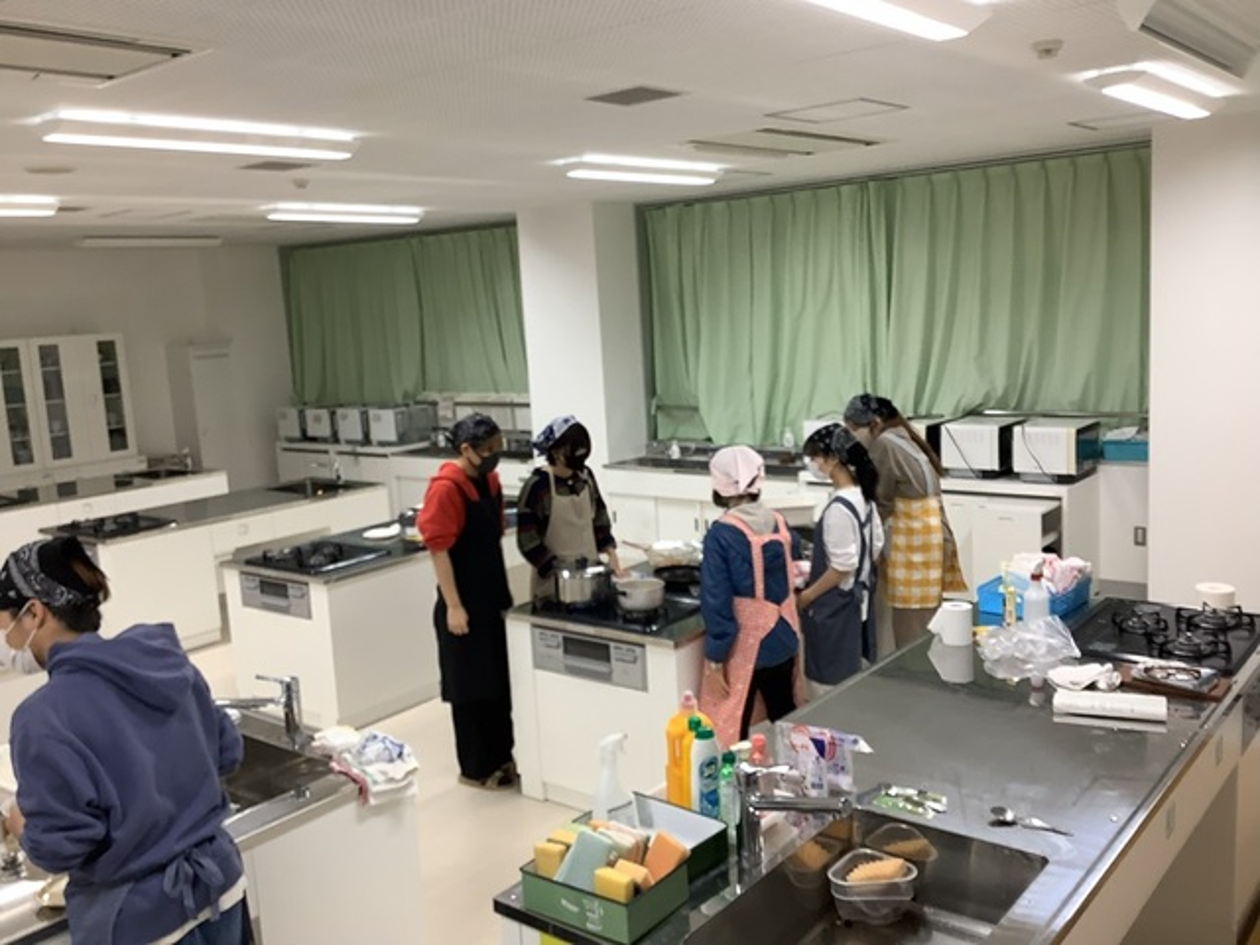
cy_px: 472
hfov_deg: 58.4
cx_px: 630
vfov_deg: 45.4
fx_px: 1128
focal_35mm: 31
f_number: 2.4
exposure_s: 1/60
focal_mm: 3.3
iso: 100
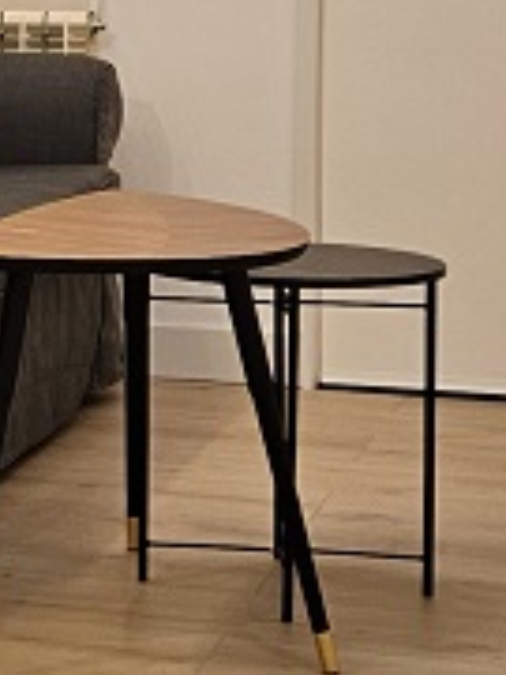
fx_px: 2982
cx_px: -626
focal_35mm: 153
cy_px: 68
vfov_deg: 12.8
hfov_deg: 8.9
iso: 100
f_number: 1.8
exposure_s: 1/100
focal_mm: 5.4
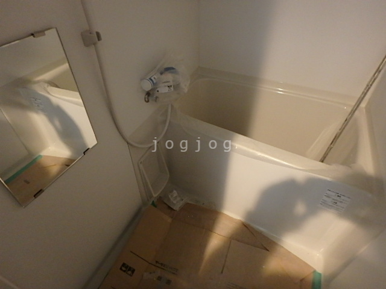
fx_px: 234
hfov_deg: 79.0
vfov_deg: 63.4
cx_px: 193
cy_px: 144
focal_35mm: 21
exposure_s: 1/8
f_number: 3.5
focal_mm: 3.7
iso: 800
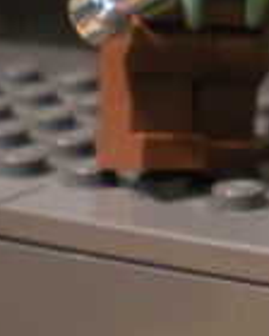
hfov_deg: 7.8
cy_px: -49
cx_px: 516
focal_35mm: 190
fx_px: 1891
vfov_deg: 10.0
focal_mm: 6.3
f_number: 3.1
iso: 200
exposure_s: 1/21
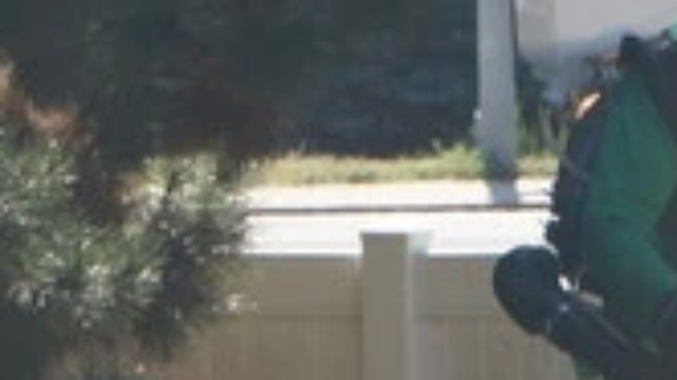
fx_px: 11945
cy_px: 521
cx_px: 787
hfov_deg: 3.2
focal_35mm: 666
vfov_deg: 1.8
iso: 100
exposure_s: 1/160
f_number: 7.1
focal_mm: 55
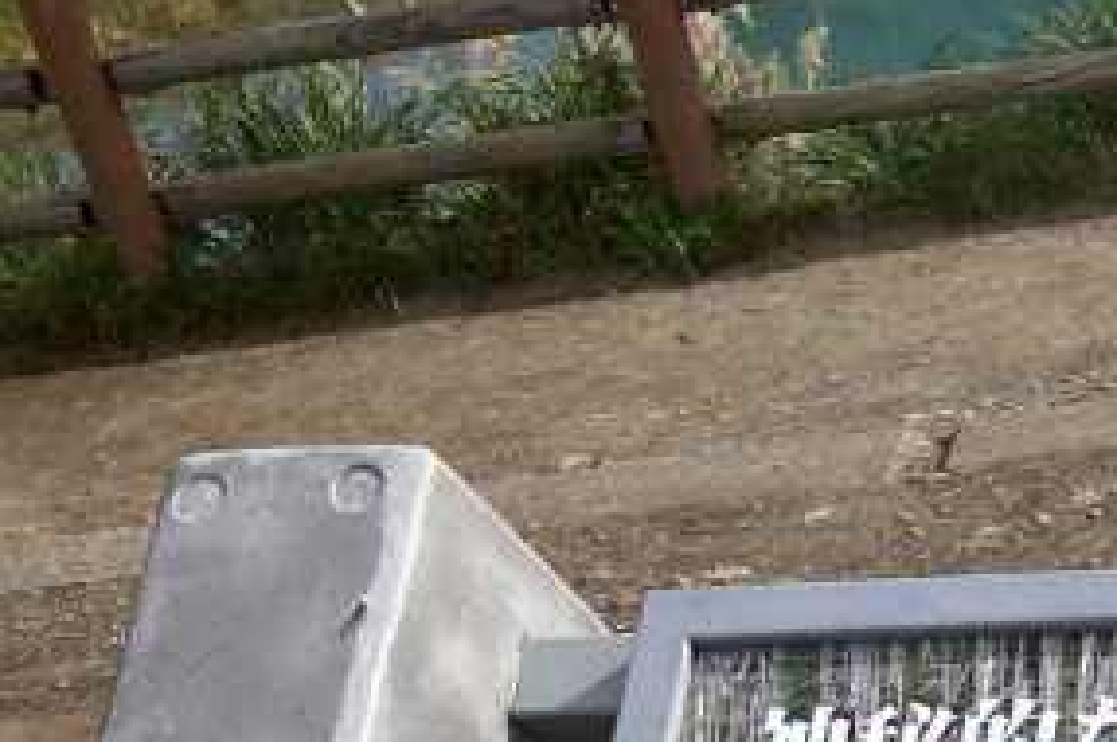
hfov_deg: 17.4
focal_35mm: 102
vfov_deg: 12.2
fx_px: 3161
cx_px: 1820
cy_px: 1367
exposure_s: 1/2825
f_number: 1.8
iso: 20
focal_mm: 4
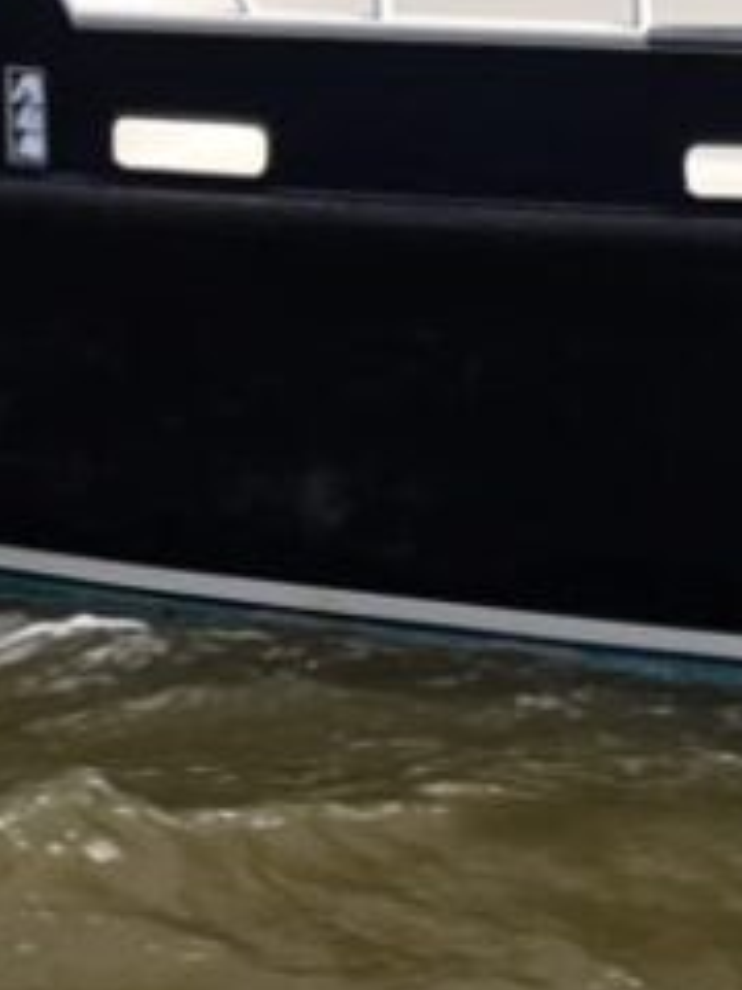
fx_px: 5716
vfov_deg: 9.8
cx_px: 1867
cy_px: 78
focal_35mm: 200
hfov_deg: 7.0
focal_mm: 8.67
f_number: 1.8
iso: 120
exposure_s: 1/90
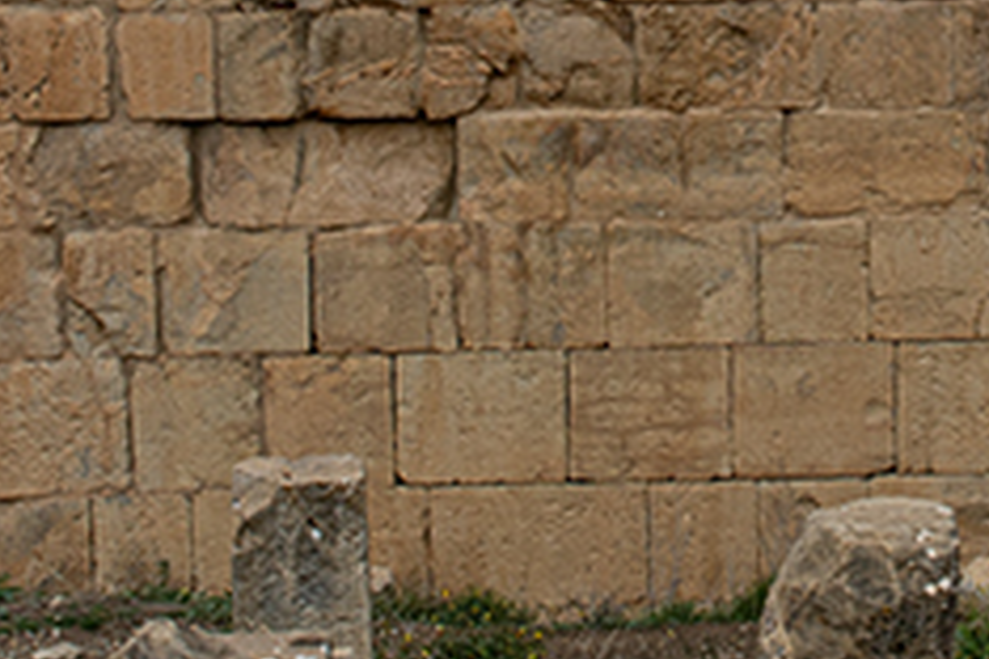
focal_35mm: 186
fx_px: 5109
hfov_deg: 11.0
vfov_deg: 7.3
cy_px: -262
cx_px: 926
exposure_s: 1/250
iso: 100
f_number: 8
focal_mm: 29
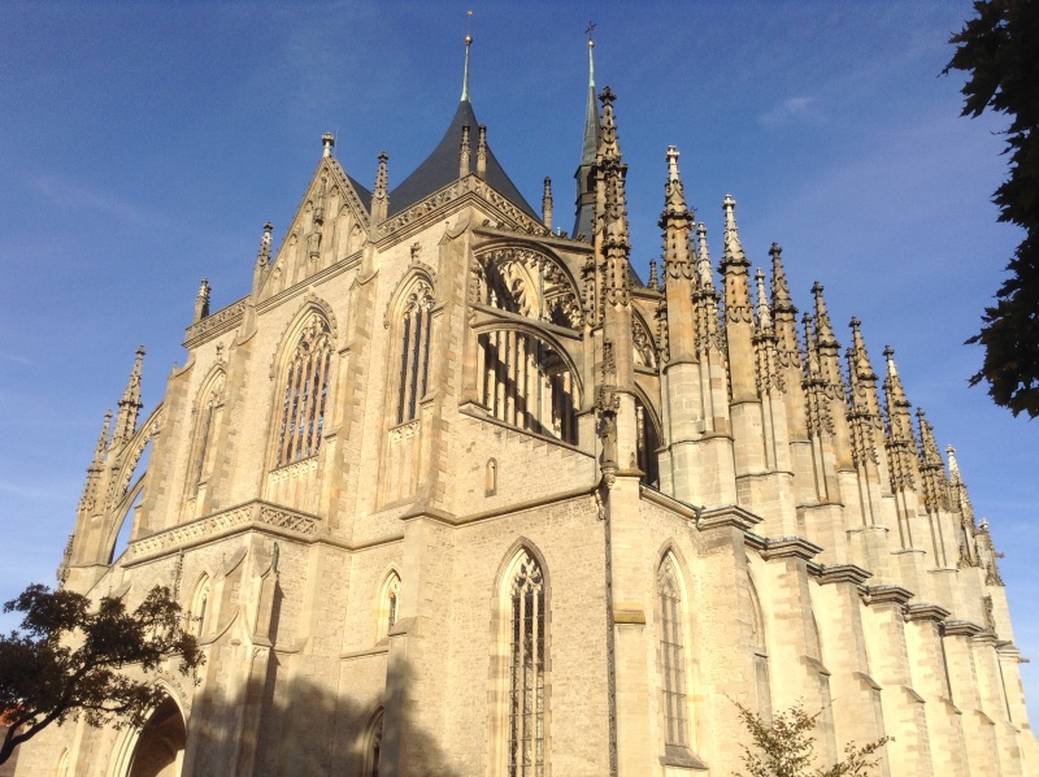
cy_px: 388
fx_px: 989
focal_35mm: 33
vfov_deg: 42.9
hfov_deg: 55.4
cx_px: 520
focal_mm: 3.3
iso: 25
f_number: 2.4
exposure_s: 1/1136
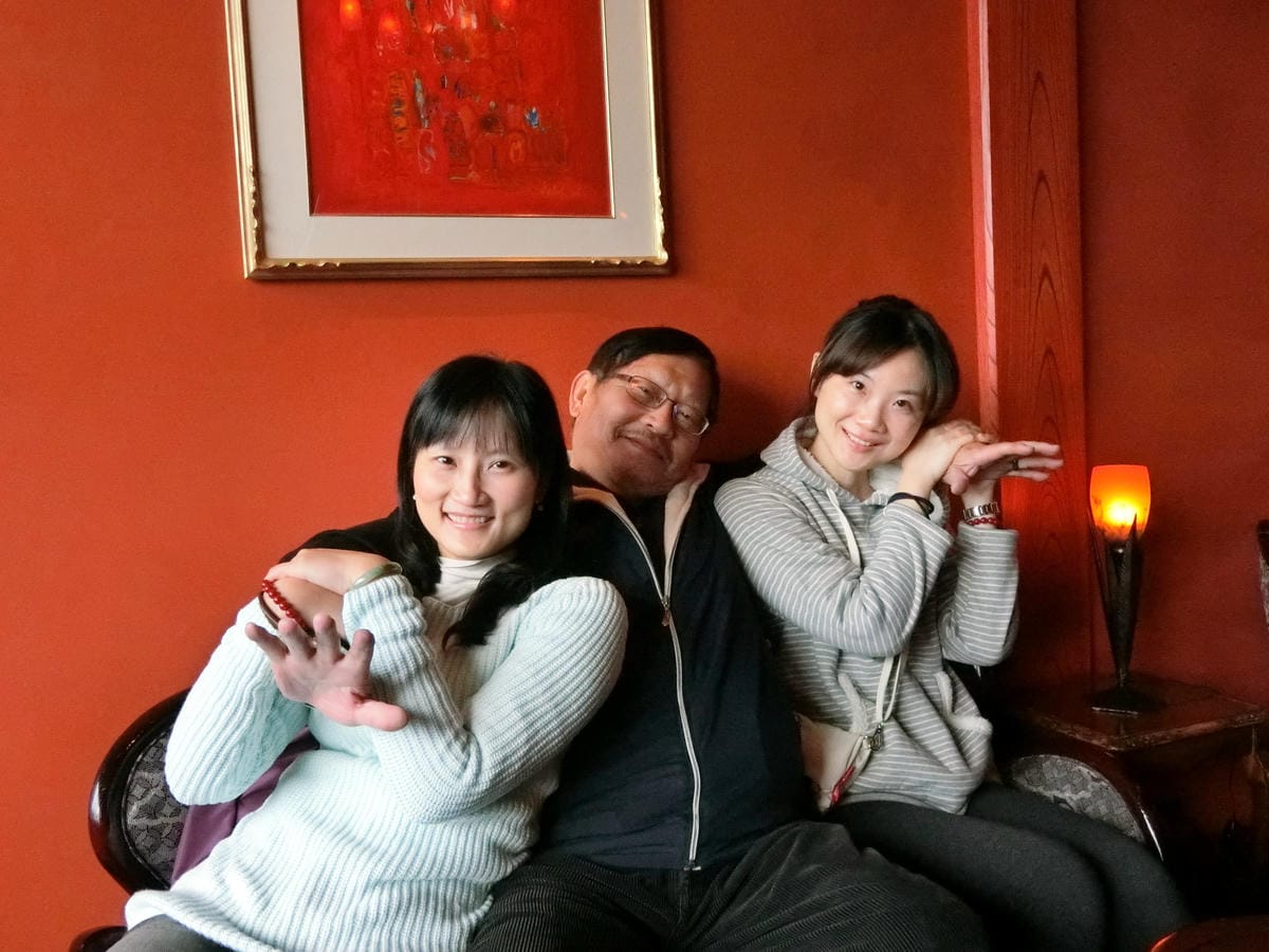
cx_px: 634
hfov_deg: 52.6
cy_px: 476
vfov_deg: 40.7
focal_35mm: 35
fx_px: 1283
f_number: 3.2
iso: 1250
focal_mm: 7.2
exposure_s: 1/500
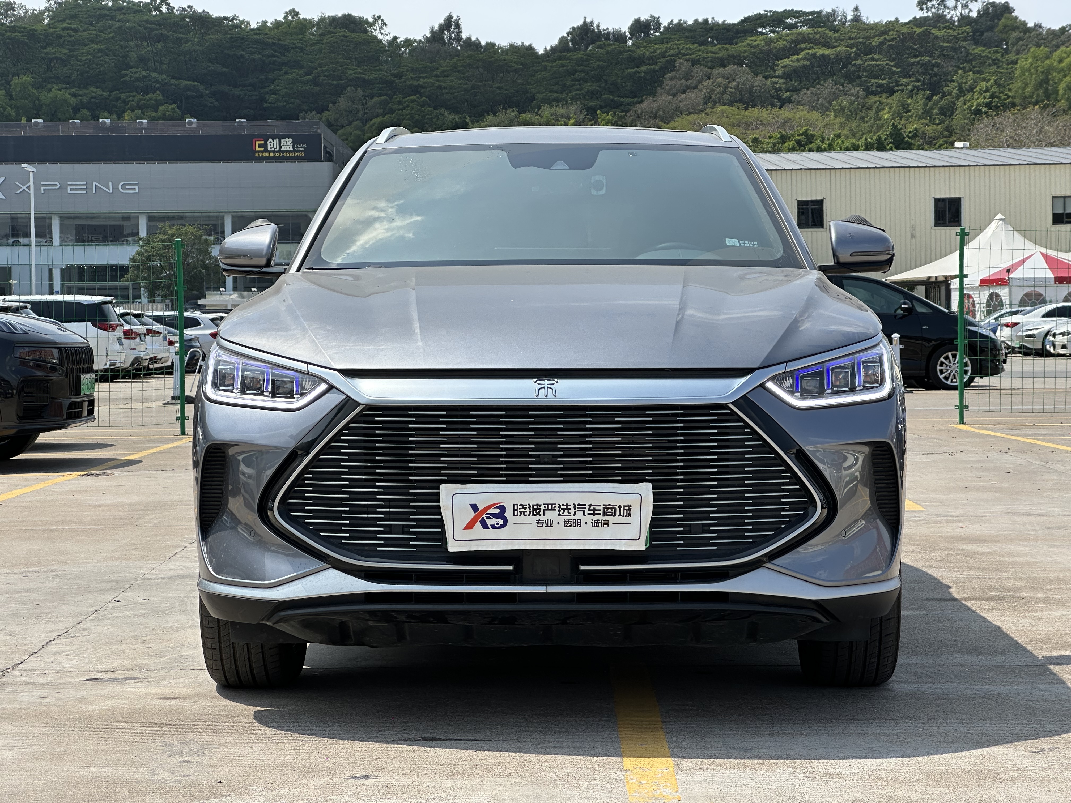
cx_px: 536
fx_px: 2382
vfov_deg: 19.1
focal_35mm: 77
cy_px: 402
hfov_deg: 25.3
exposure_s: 1/809
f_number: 2.8
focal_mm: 9
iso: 32
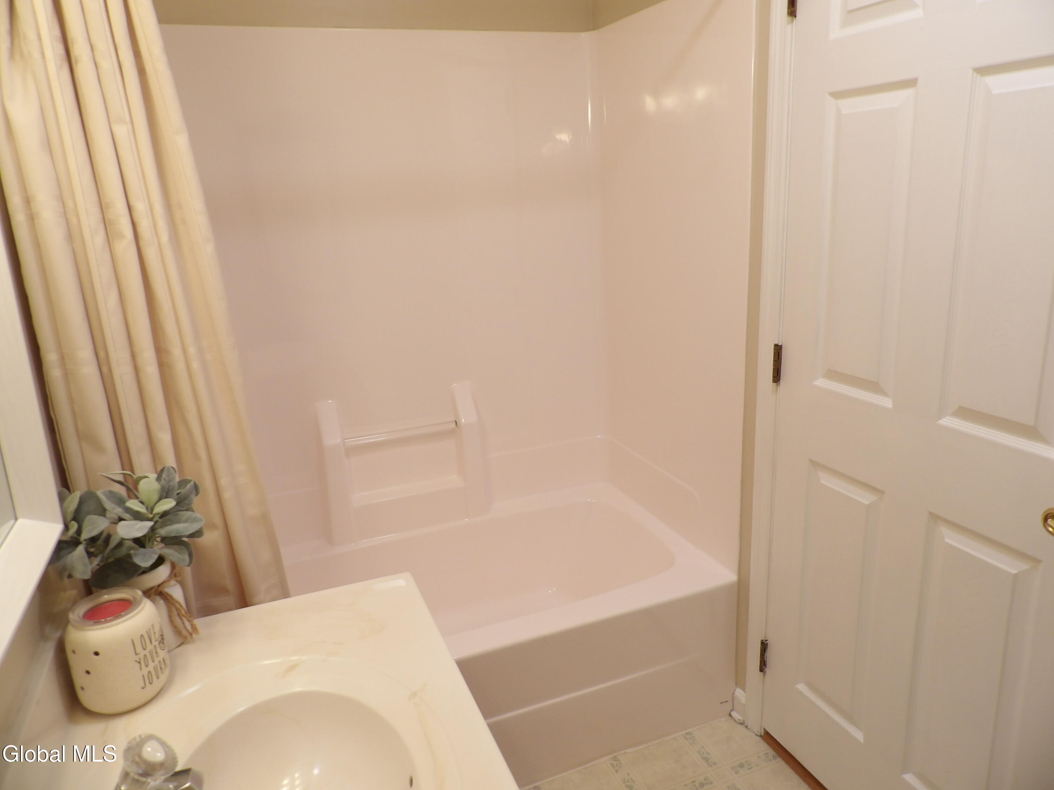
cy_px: 395
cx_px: 527
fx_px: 731
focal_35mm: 24
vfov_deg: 56.8
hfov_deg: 71.6
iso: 115
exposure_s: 1/33
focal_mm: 4.3
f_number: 2.8
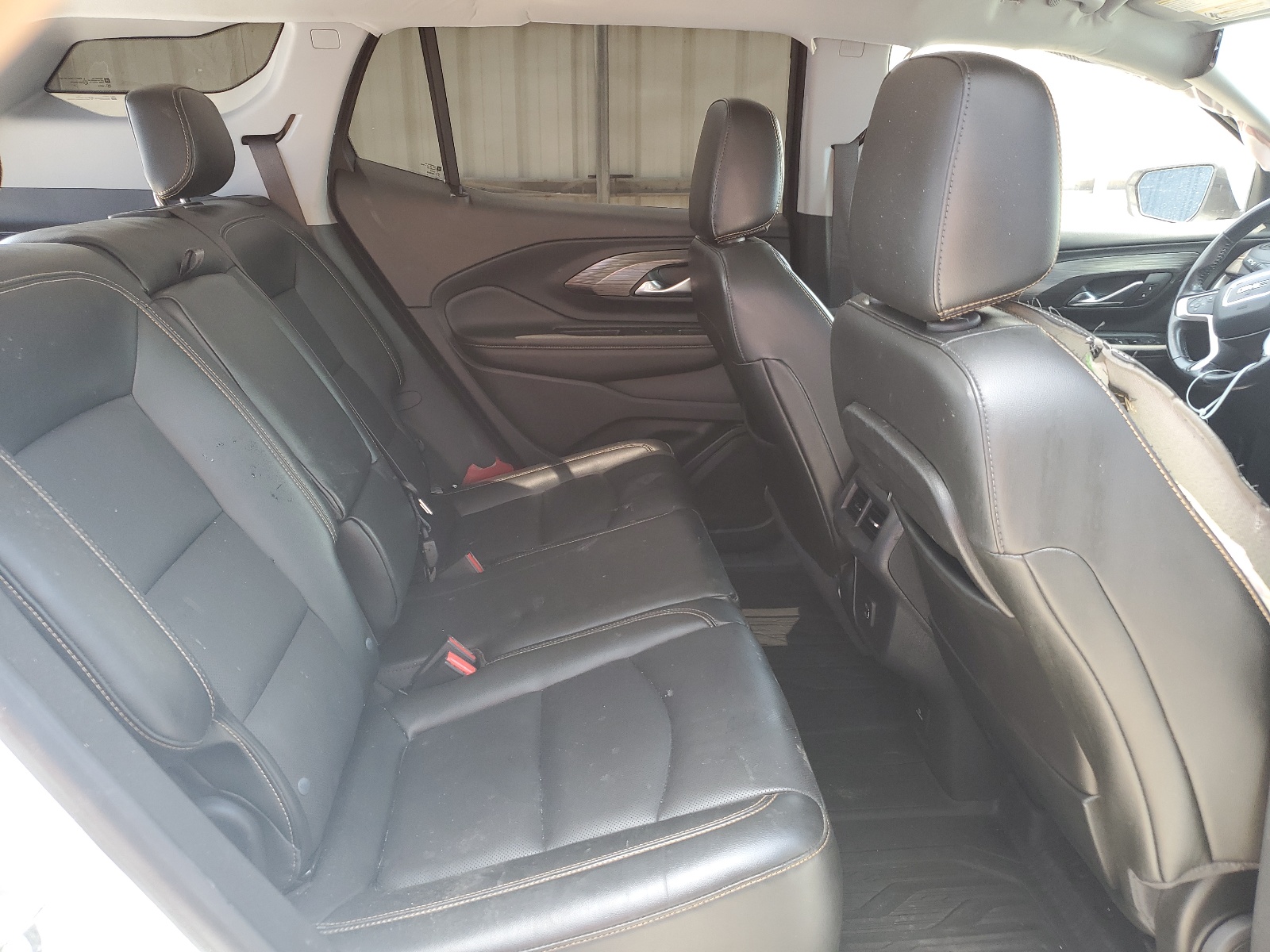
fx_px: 954
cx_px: 635
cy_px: 476
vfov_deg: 53.1
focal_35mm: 26
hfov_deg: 67.3
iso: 53
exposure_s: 1/50
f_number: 1.5
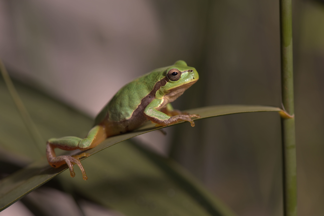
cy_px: 108
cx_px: 162
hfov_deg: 19.5
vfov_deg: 13.0
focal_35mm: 105
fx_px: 945
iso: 200
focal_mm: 105
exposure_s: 1/400
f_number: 8
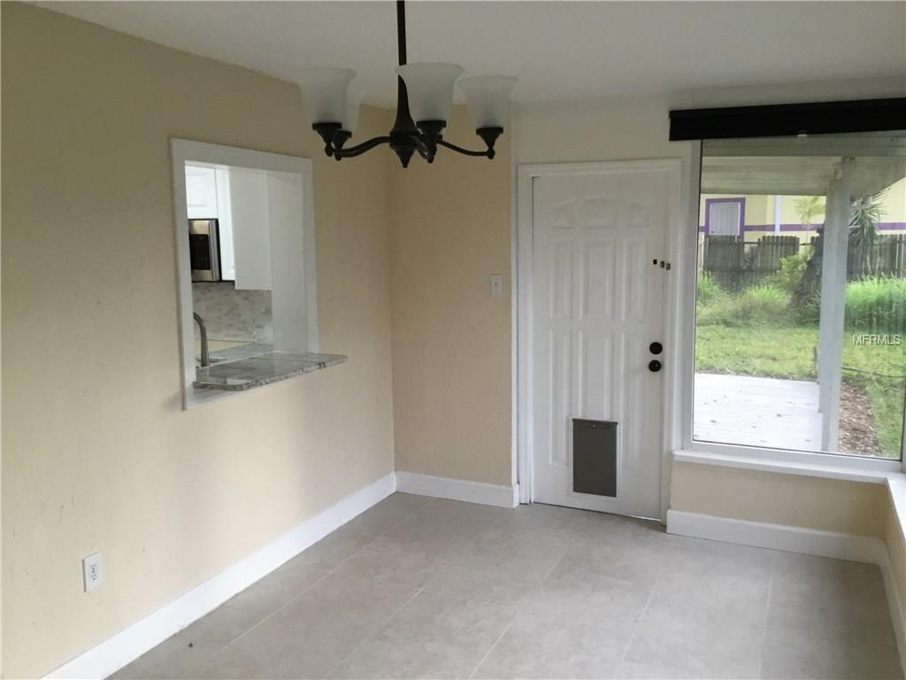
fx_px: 811
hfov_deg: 58.4
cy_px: 340
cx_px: 453
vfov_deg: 45.4
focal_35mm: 31
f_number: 2.4
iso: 40
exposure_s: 1/30
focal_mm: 3.3
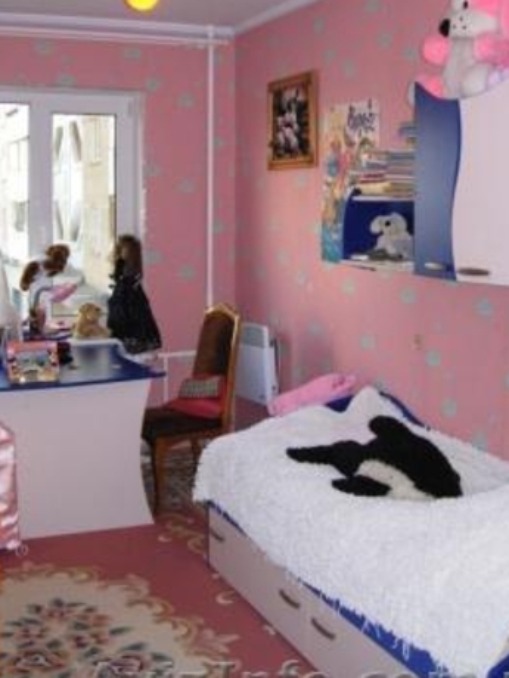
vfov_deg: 40.3
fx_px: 921
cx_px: 251
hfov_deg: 30.9
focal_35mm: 47
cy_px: 271
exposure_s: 1/181
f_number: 2.7
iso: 200
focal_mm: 7.5
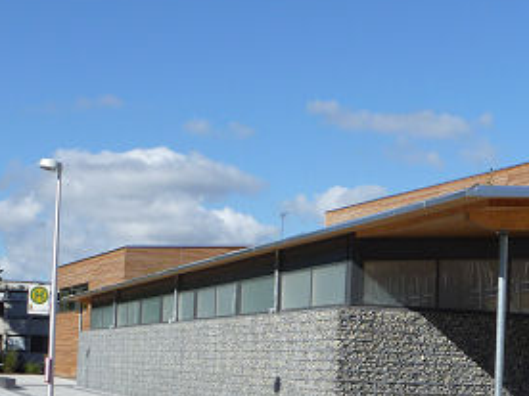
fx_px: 1161
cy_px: 310
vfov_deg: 19.2
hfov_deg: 25.3
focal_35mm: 76
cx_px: 416
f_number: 5.6
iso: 80
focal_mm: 6.3
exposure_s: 1/320
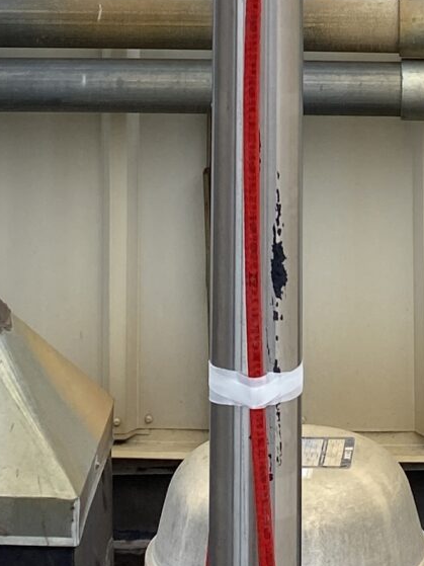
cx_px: 299
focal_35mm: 119
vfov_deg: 15.3
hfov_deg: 12.4
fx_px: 1944
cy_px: -280
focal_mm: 4.25
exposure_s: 1/141
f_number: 1.8
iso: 32
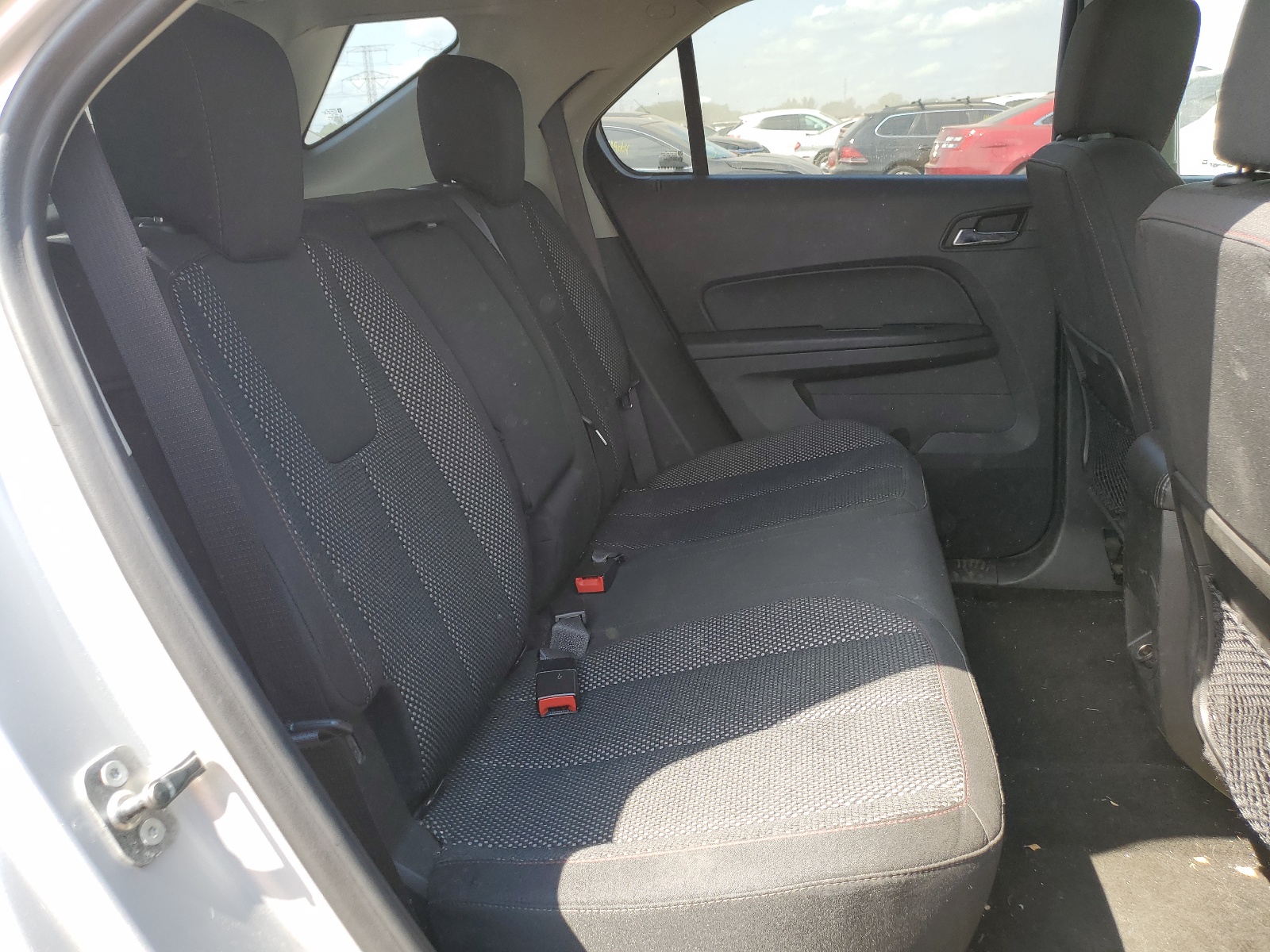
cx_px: 635
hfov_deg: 67.3
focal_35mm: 26
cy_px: 476
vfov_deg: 53.1
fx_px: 954
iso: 50
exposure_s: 1/278
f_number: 1.5
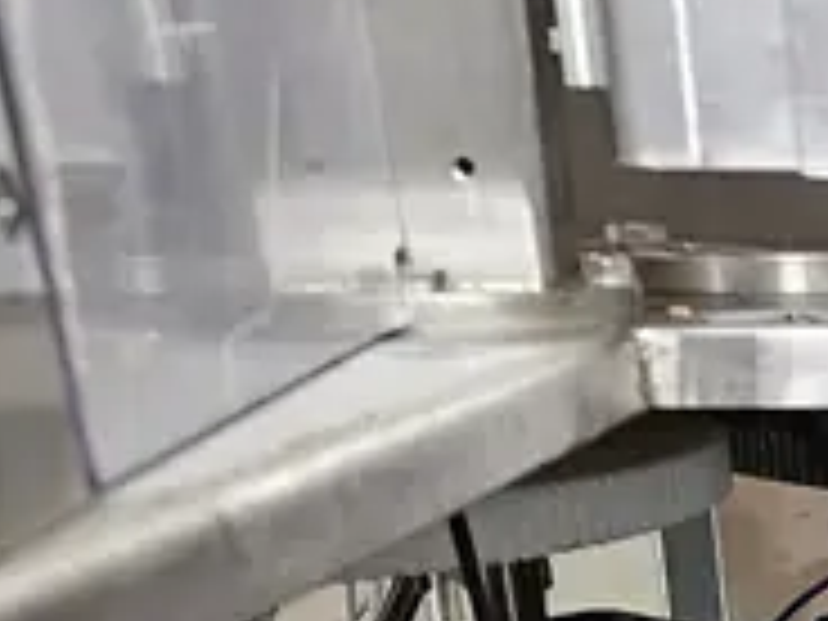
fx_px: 2392
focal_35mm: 100
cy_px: 1296
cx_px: 1314
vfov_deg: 12.7
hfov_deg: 17.3
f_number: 1.7
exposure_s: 1/200
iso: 800
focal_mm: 6.3
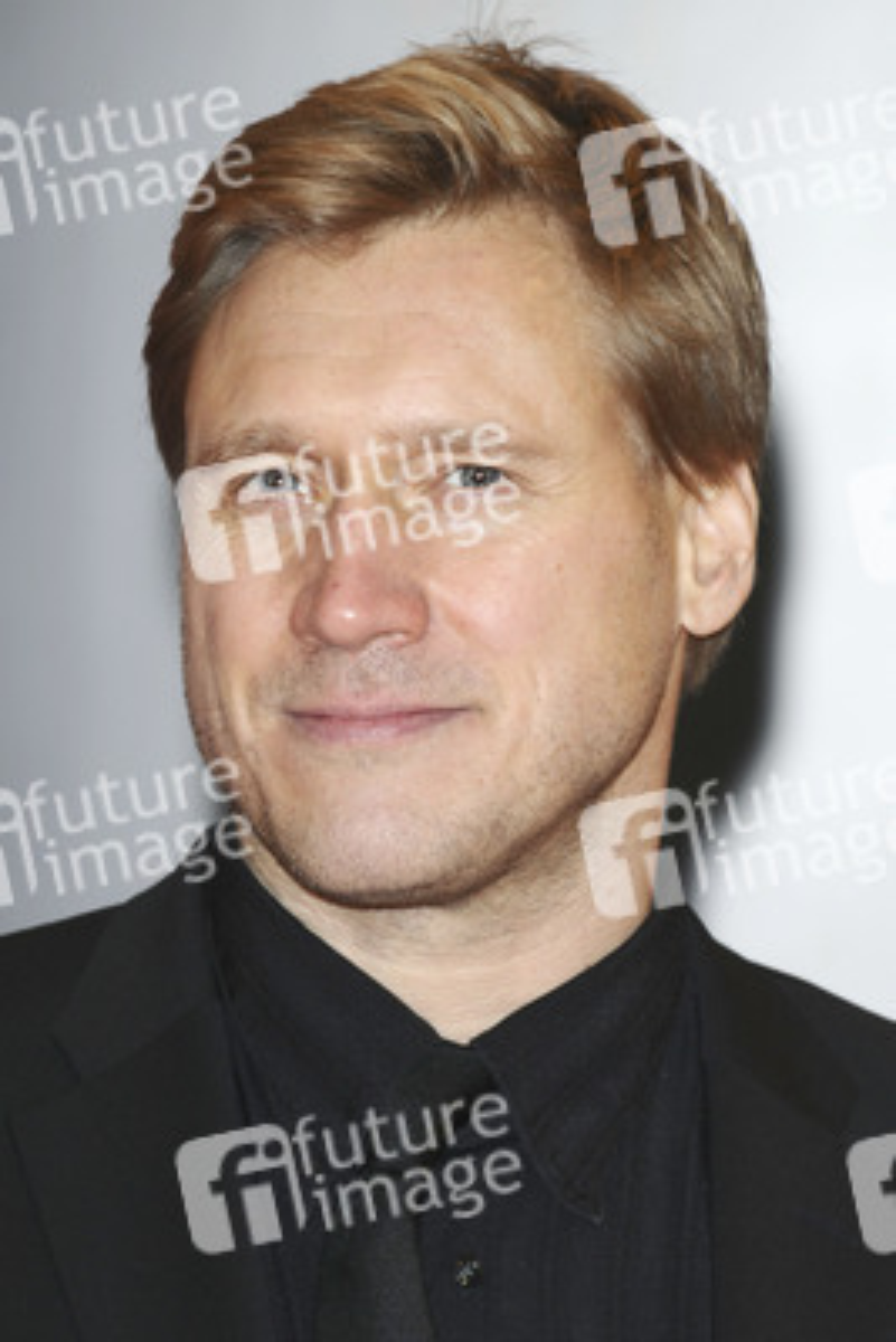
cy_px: 671
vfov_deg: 6.9
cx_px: 448
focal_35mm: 300
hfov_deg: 4.6
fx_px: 11189
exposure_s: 1/160
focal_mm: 200
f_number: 4.5
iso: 320
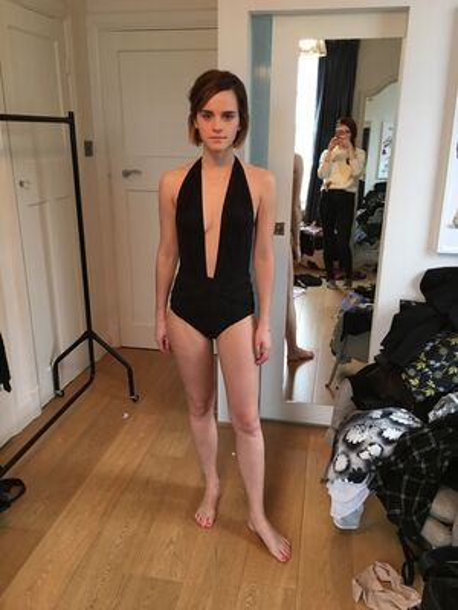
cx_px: 229
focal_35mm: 29
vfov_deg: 61.7
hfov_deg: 48.2
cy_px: 305
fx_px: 512
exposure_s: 1/33
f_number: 2.2
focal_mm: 4.15
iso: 80
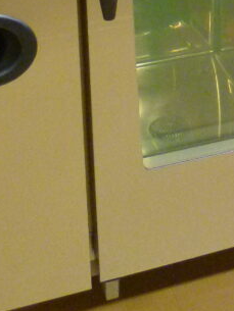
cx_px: 233
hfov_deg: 17.2
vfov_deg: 20.1
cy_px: -154
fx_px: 757
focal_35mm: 84
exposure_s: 1/60
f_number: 2.2
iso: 400
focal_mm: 4.3
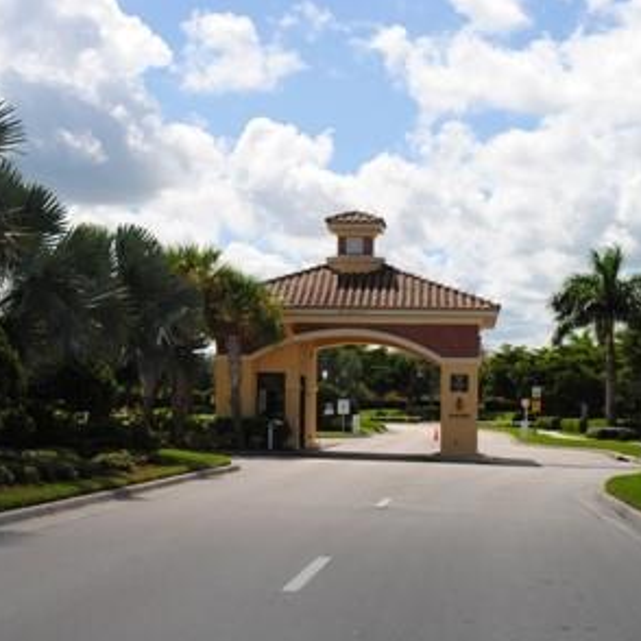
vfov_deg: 24.7
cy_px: 323
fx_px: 1467
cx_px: 301
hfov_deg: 24.7
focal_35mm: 70
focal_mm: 36
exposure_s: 1/200
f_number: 11
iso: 100
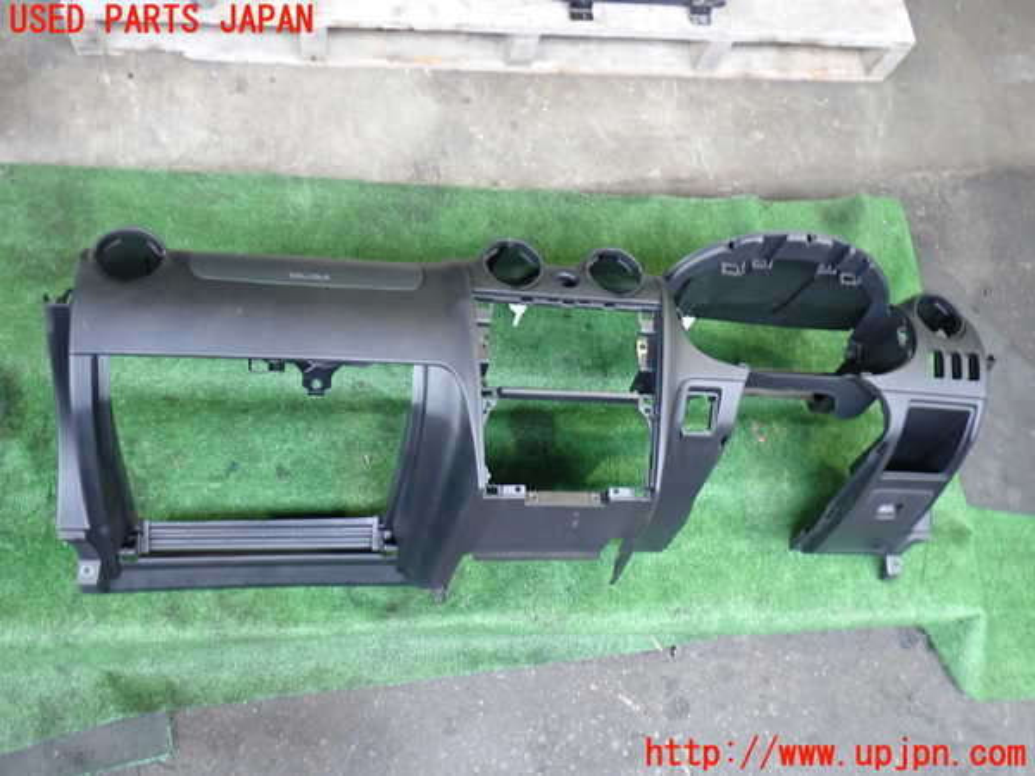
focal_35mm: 30
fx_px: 897
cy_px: 388
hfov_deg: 60.0
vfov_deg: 46.8
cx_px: 518
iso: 250
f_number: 2.3
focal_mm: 5.4
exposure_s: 1/30
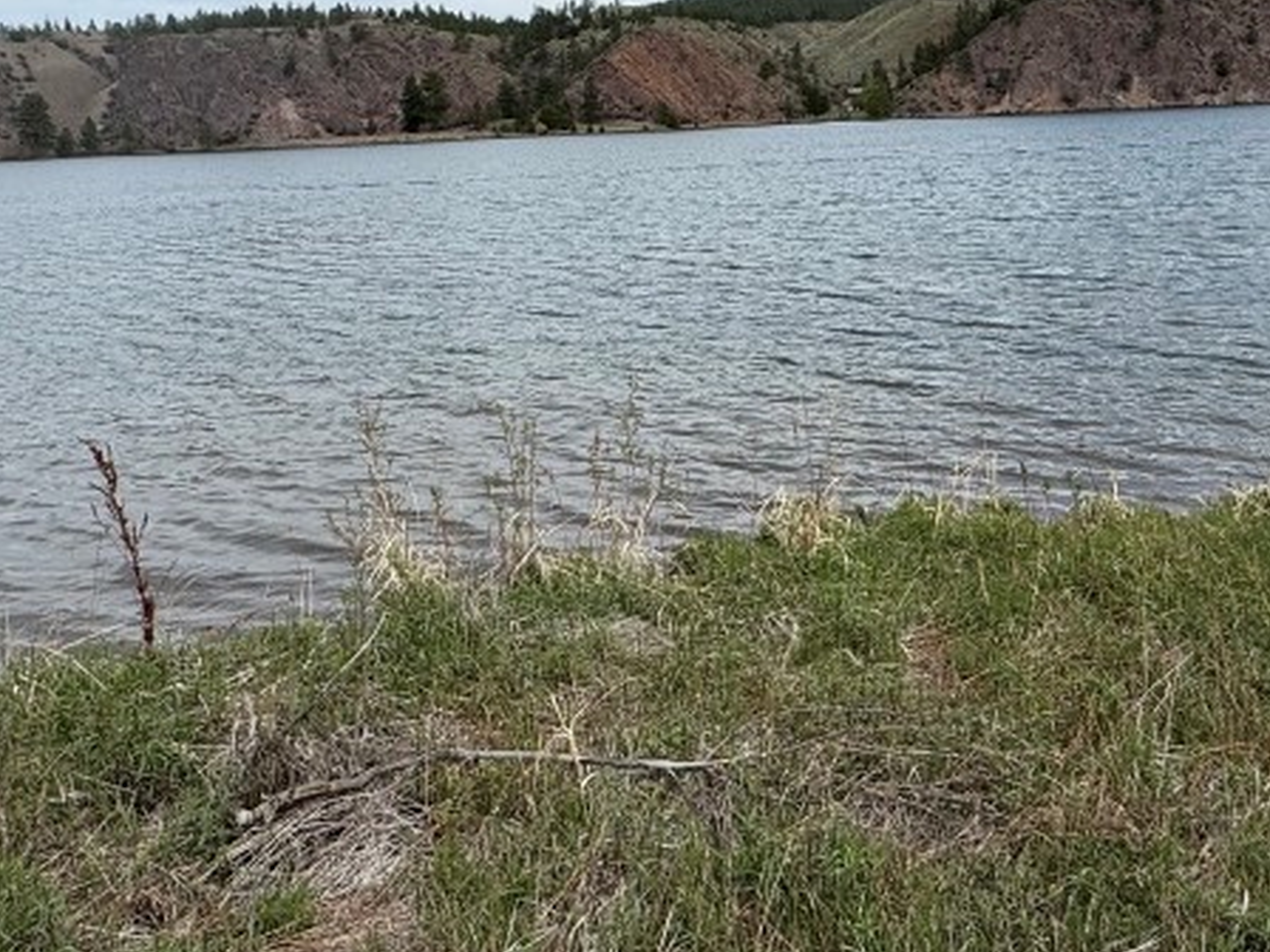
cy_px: 196
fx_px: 1174
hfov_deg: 56.7
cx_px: 567
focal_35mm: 32
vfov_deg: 42.3
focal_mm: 2.22
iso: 50
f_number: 2.2
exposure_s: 1/3106
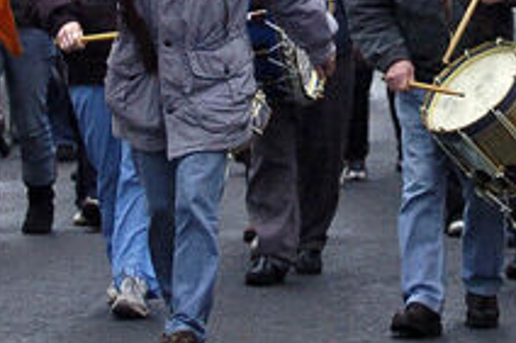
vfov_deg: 3.5
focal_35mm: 396
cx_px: 399
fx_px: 5671
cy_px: -73
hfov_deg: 5.2
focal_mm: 70
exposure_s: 1/60
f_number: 2.8
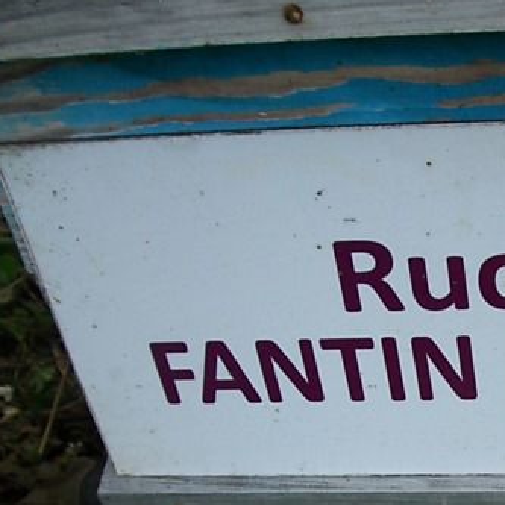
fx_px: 1122
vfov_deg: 24.7
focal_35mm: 68
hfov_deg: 23.9
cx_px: 546
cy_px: 441
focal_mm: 5.7
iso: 80
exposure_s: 1/200
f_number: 2.9
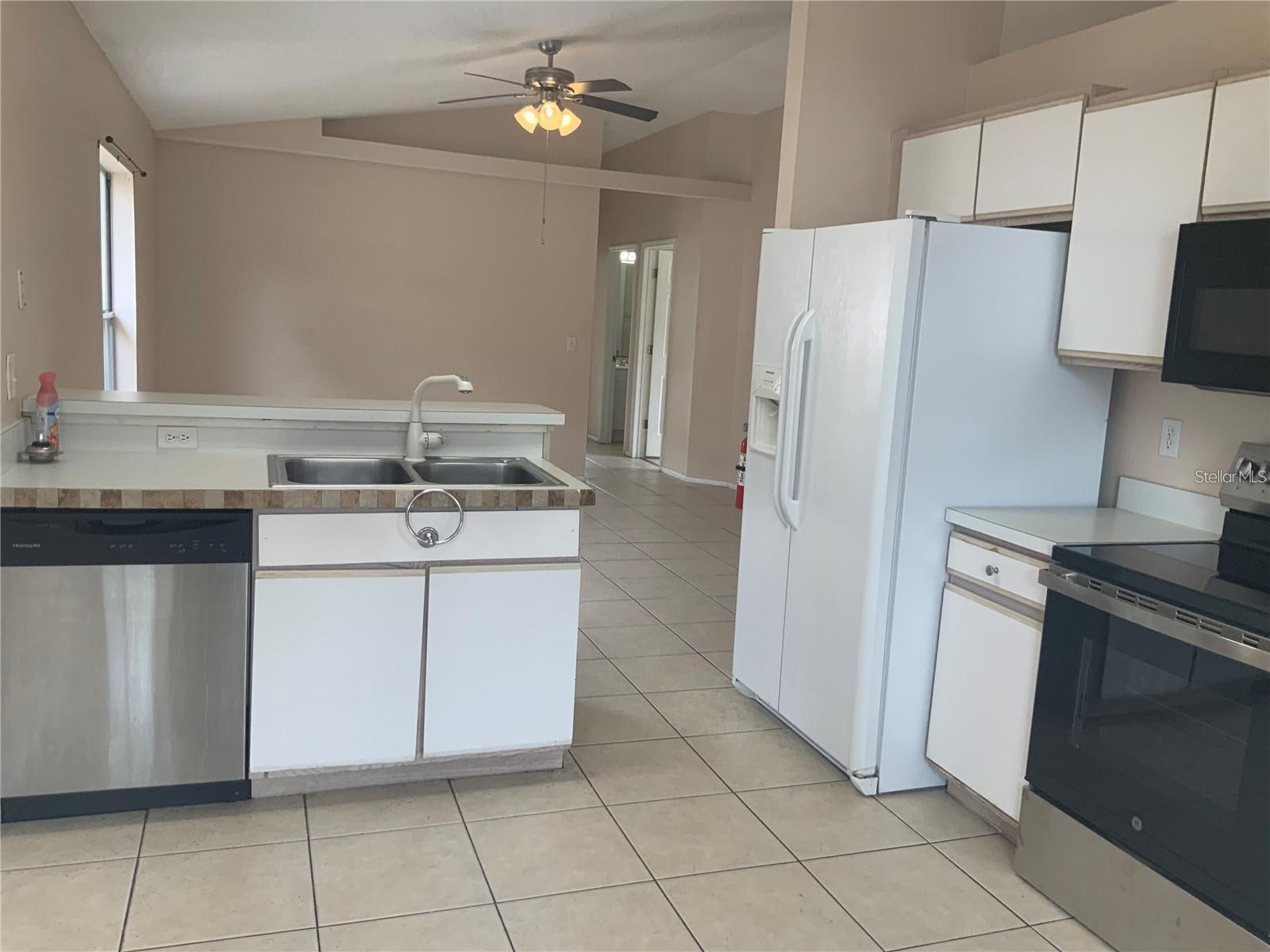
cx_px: 635
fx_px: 1064
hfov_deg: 61.7
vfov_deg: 48.2
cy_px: 476
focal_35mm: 29
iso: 64
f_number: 1.8
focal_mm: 3
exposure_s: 1/120
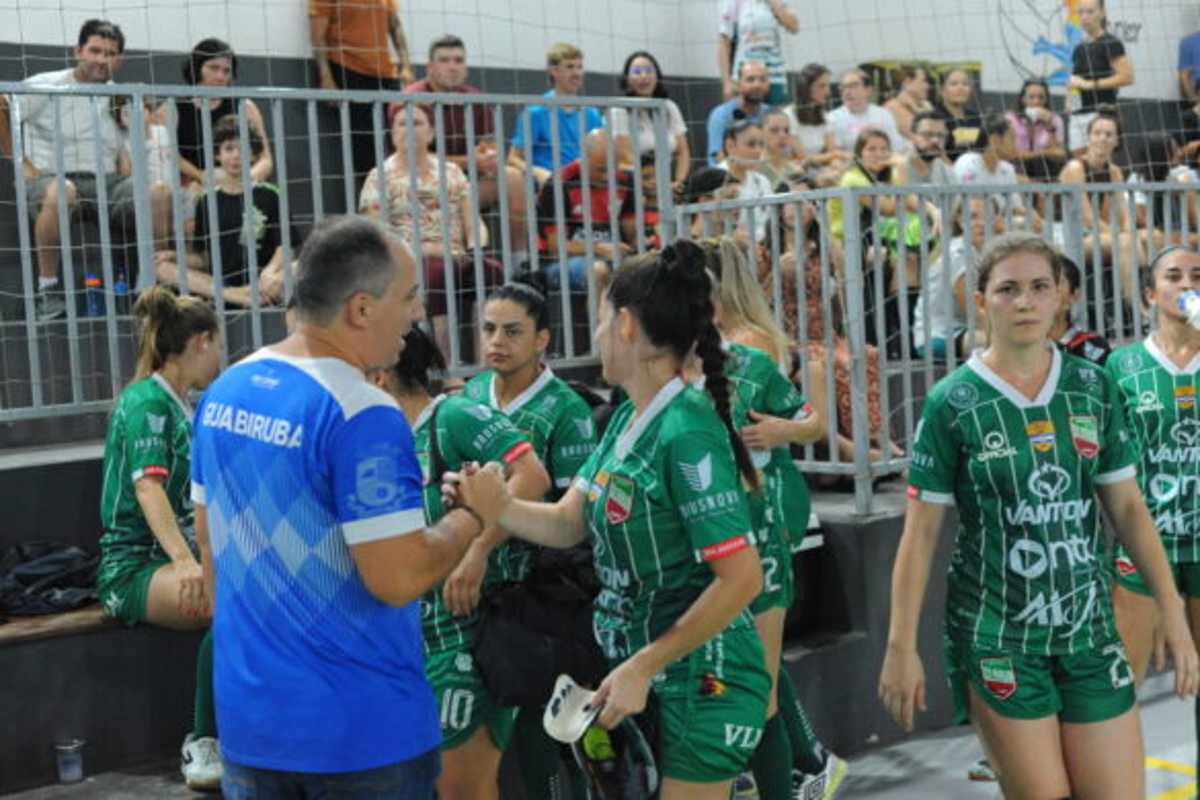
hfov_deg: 39.6
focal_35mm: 50
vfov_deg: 27.0
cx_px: 600
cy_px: 400
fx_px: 1667
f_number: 3.5
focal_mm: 50
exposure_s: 1/320
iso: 5000
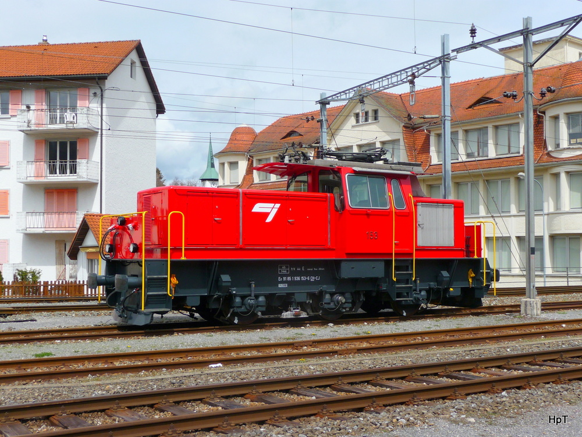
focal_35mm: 48
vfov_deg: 30.3
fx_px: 807
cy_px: 218
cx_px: 291
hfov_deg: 39.7
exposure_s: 1/1000
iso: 100
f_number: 4.2
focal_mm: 8
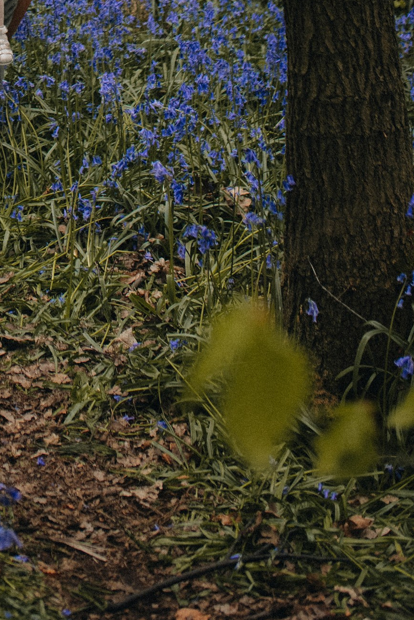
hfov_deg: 11.9
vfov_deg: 16.7
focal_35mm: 110
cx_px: -195
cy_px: -332
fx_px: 1897
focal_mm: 35
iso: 400
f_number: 2.5
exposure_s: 1/320
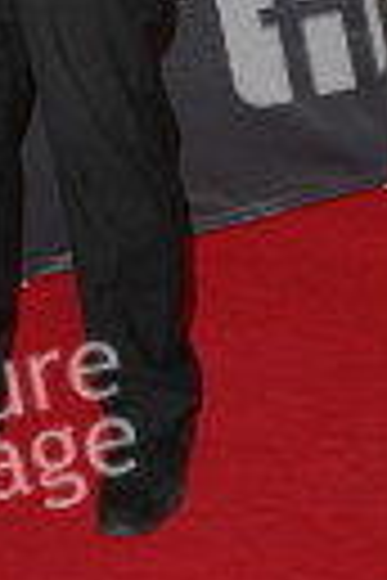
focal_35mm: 130
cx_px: 36
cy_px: -225
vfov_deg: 14.9
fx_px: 2096
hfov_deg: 10.5
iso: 1000
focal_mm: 42
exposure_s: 1/250
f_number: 6.3
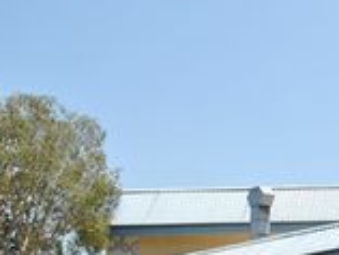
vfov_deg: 18.9
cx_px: 472
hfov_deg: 22.0
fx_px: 755
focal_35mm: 77
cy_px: 215
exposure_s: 1/200
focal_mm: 18
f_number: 7.1
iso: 100
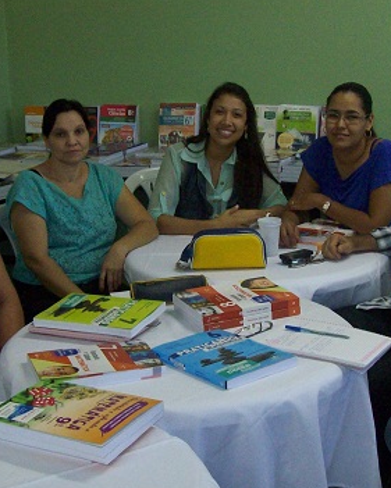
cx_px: 193
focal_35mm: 62
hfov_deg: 24.6
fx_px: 896
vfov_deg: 30.5
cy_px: 247
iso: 200
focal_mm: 6
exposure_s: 1/64
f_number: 2.7
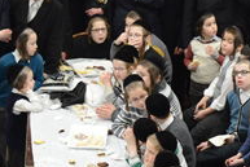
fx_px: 1293
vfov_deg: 7.1
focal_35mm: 186
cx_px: 197
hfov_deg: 11.0
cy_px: 342
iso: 2000
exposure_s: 1/160
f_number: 5.6
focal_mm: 35
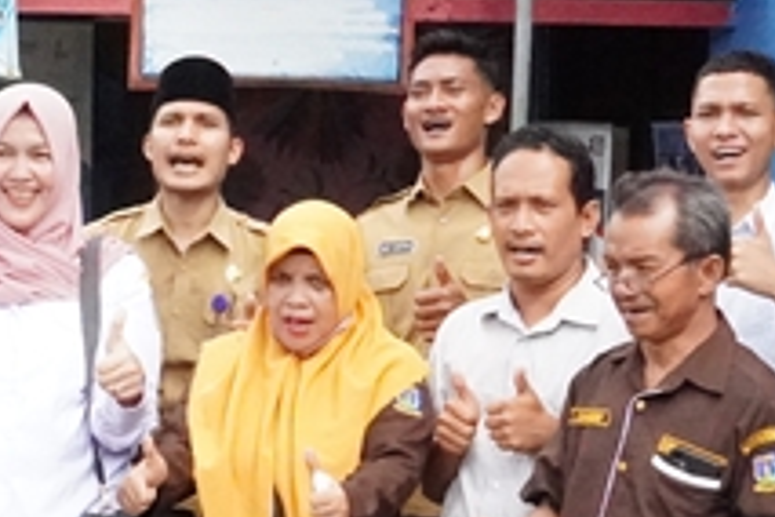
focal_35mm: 135
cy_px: 391
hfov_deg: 14.3
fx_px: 2906
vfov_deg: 10.1
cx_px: -335
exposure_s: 1/4000
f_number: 10
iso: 16000
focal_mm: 24
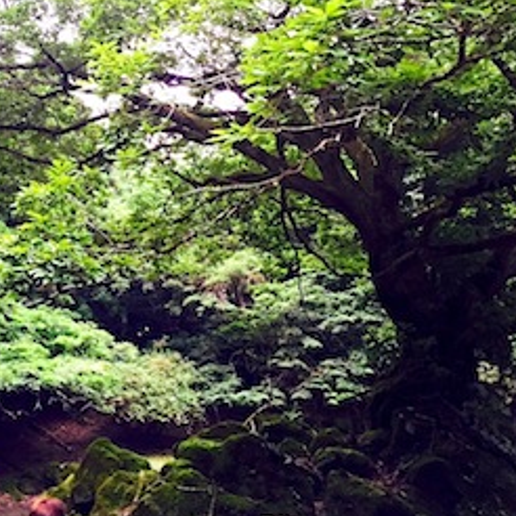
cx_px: 138
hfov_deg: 33.4
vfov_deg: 33.9
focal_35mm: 50
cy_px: 201
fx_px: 843
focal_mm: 4.15
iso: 160
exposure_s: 1/30
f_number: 2.2
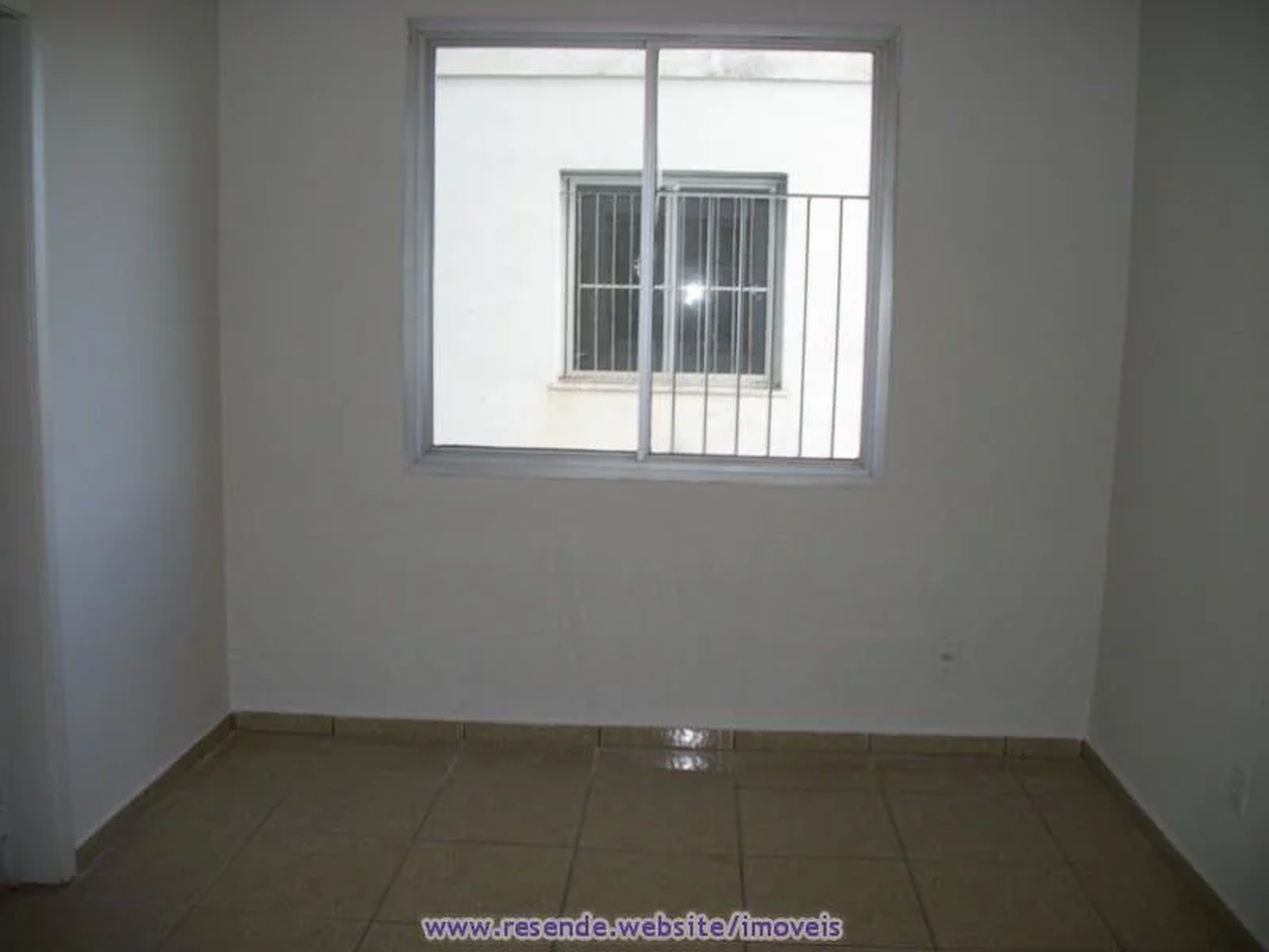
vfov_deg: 44.2
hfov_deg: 56.8
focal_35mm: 32
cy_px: 476
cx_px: 634
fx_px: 1173
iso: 80
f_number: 2.9
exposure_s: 1/80
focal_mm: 5.7
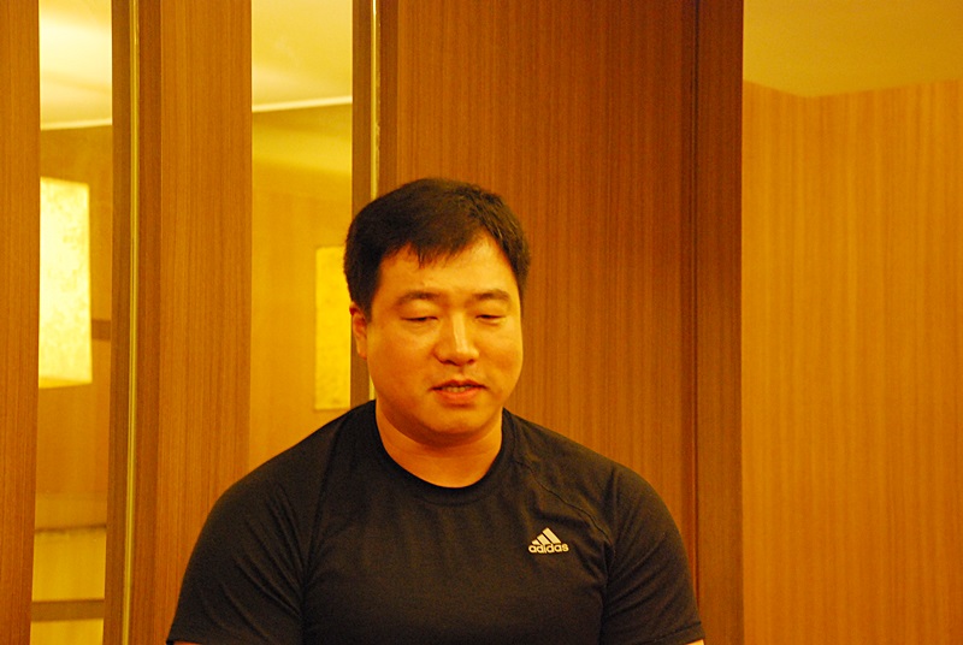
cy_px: 322
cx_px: 482
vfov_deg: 12.2
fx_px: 3014
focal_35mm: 112
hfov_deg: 18.2
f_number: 5.6
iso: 1600
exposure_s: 1/25
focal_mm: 75
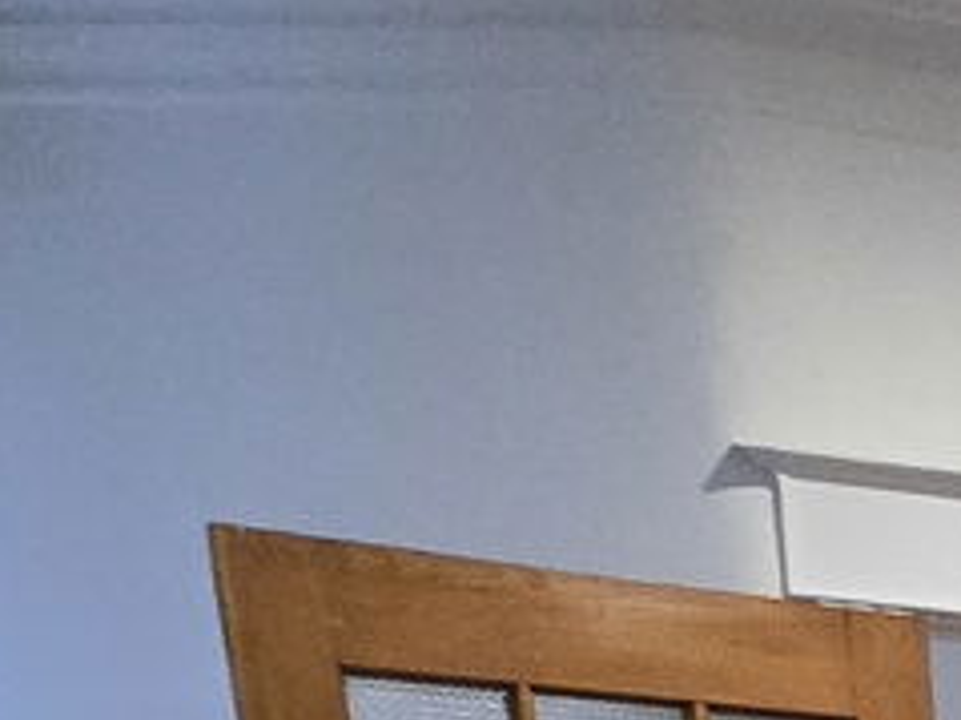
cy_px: 1826
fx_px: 2414
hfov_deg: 15.3
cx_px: 2175
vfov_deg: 12.5
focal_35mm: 87
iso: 800
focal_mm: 2.2
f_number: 2.2
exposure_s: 1/60
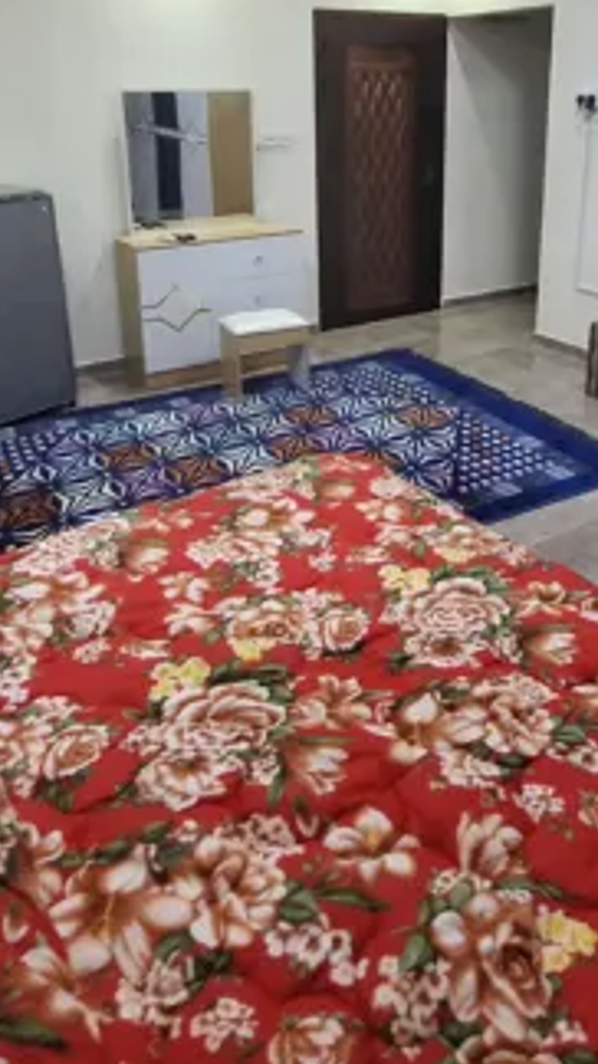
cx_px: 352
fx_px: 790
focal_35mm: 28
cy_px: 348
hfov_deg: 41.3
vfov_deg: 66.0
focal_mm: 1.74
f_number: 2.2
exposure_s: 1/25
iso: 500
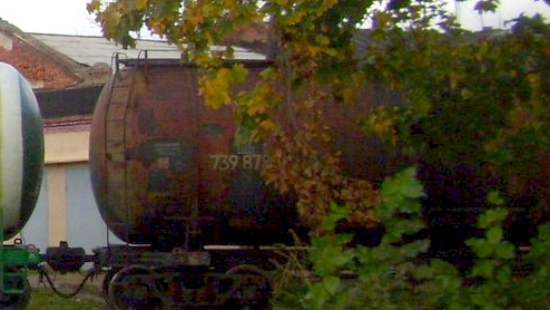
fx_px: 1634
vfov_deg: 10.8
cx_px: -260
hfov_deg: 17.3
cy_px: 100
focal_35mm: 112
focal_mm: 5.7
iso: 80
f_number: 5.6
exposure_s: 1/200
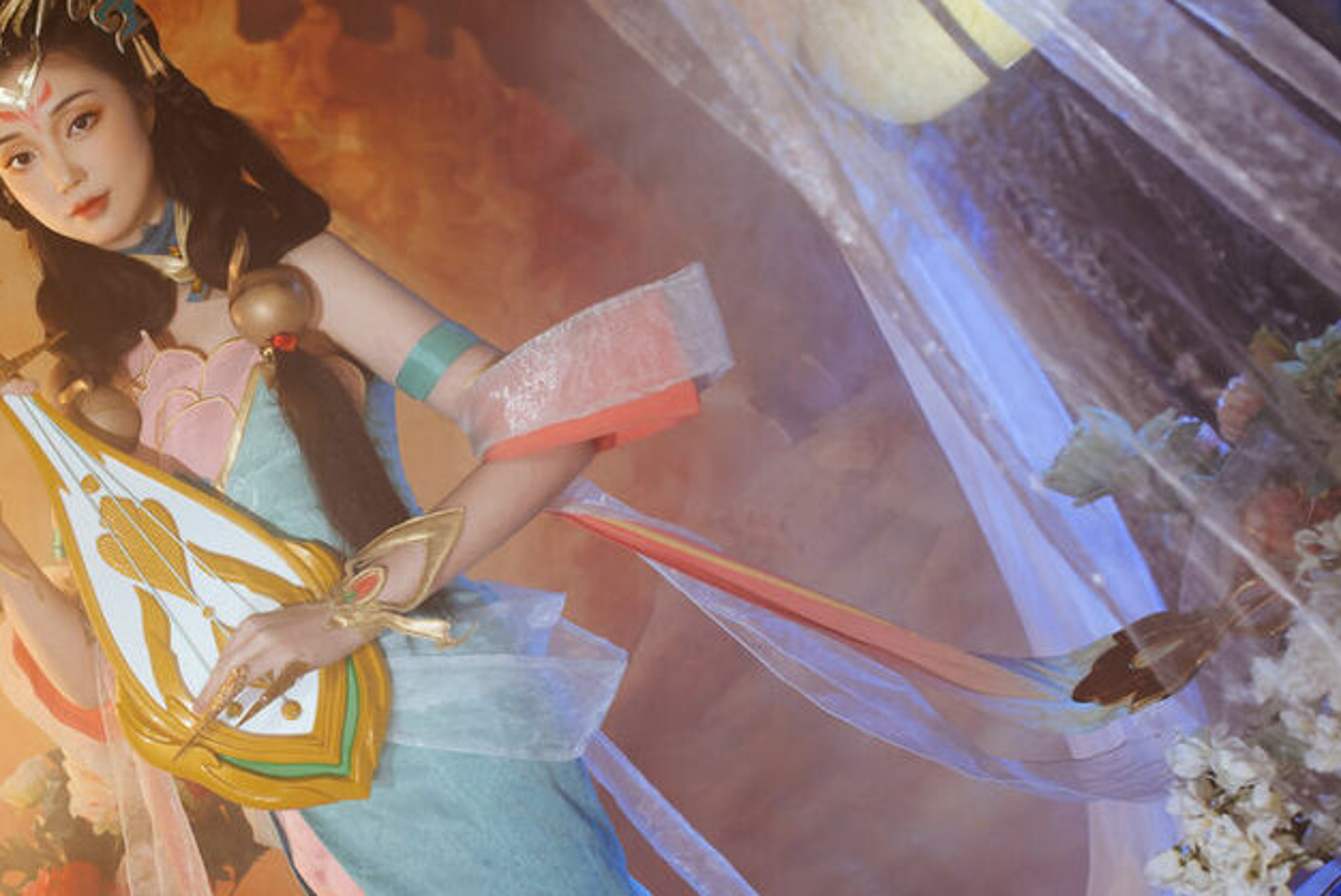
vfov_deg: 23.8
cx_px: 332
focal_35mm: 57
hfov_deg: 34.3
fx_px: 2124
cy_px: 536
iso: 250
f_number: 2.8
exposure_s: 1/125
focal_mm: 35
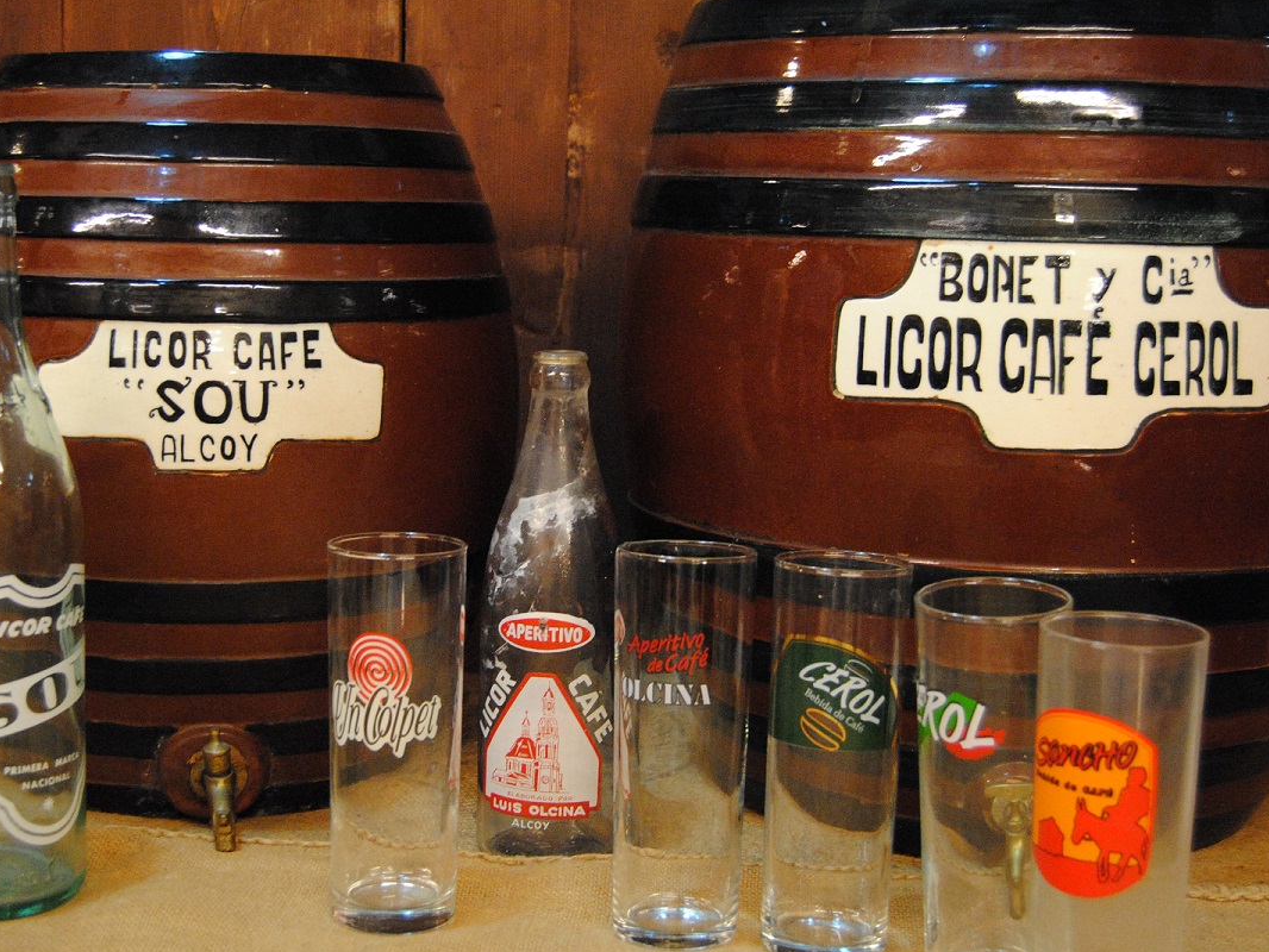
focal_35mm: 59
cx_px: 517
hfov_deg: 32.6
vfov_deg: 24.8
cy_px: 438
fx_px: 2163
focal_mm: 30
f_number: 4.2
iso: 1250
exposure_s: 1/30
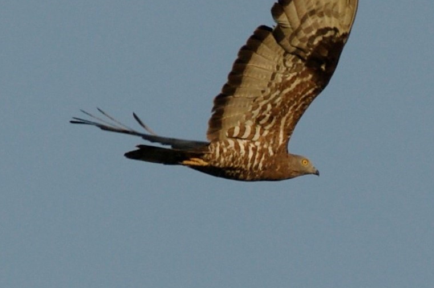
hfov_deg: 3.1
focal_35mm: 663
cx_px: 206
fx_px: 7983
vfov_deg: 2.1
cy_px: 83
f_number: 8
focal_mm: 300
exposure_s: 1/750
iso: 400
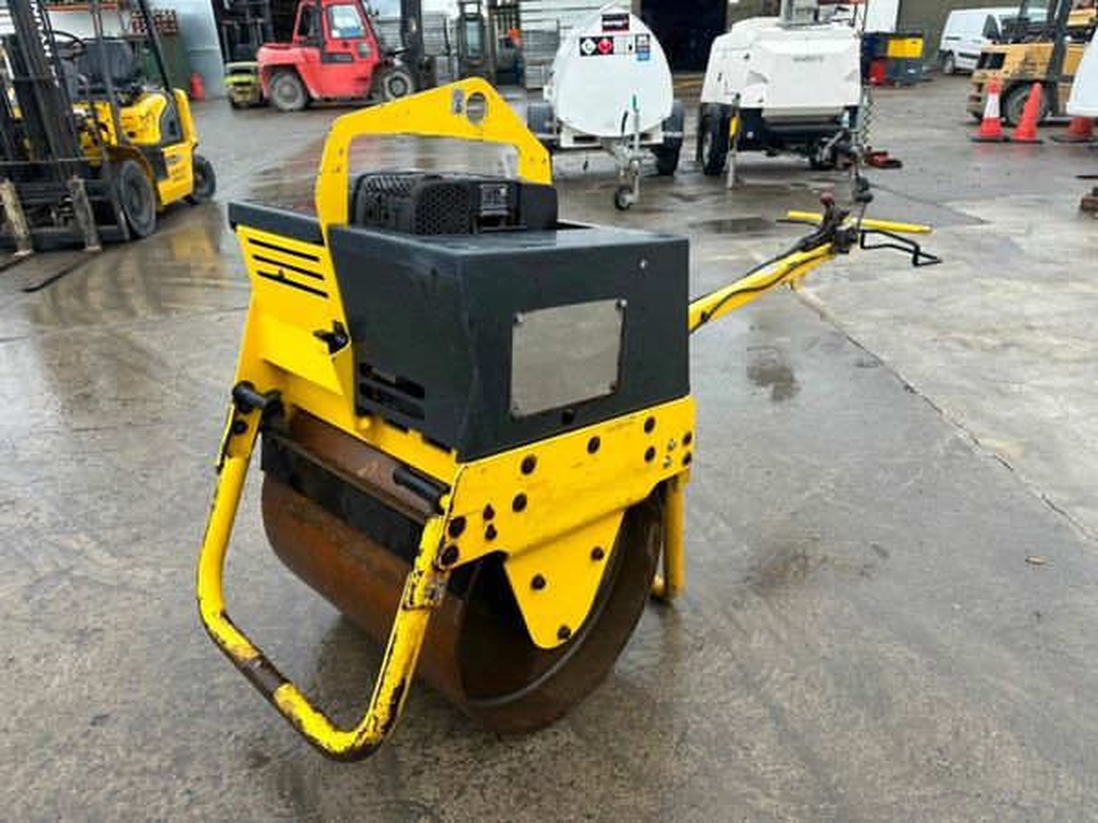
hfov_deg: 71.6
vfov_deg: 56.8
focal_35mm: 24
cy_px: 412
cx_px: 549
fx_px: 761
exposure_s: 1/412
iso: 80
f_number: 1.78
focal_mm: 6.86
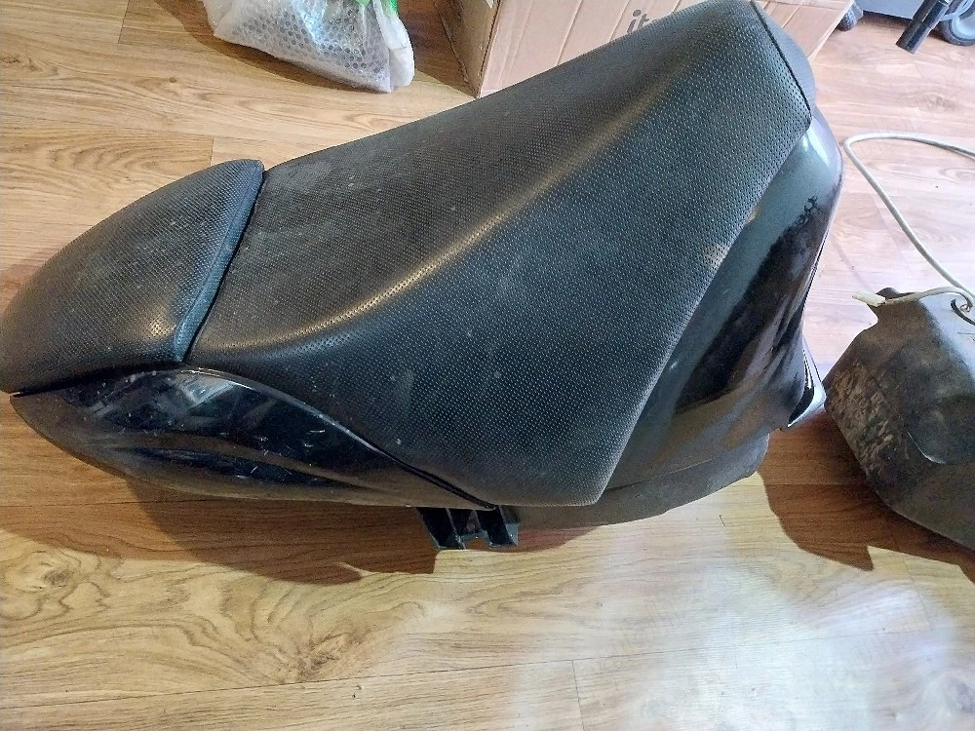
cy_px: 366
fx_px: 732
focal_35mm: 26
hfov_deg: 67.3
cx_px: 488
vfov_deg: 53.1
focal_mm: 4
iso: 800
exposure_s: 1/25
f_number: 1.8
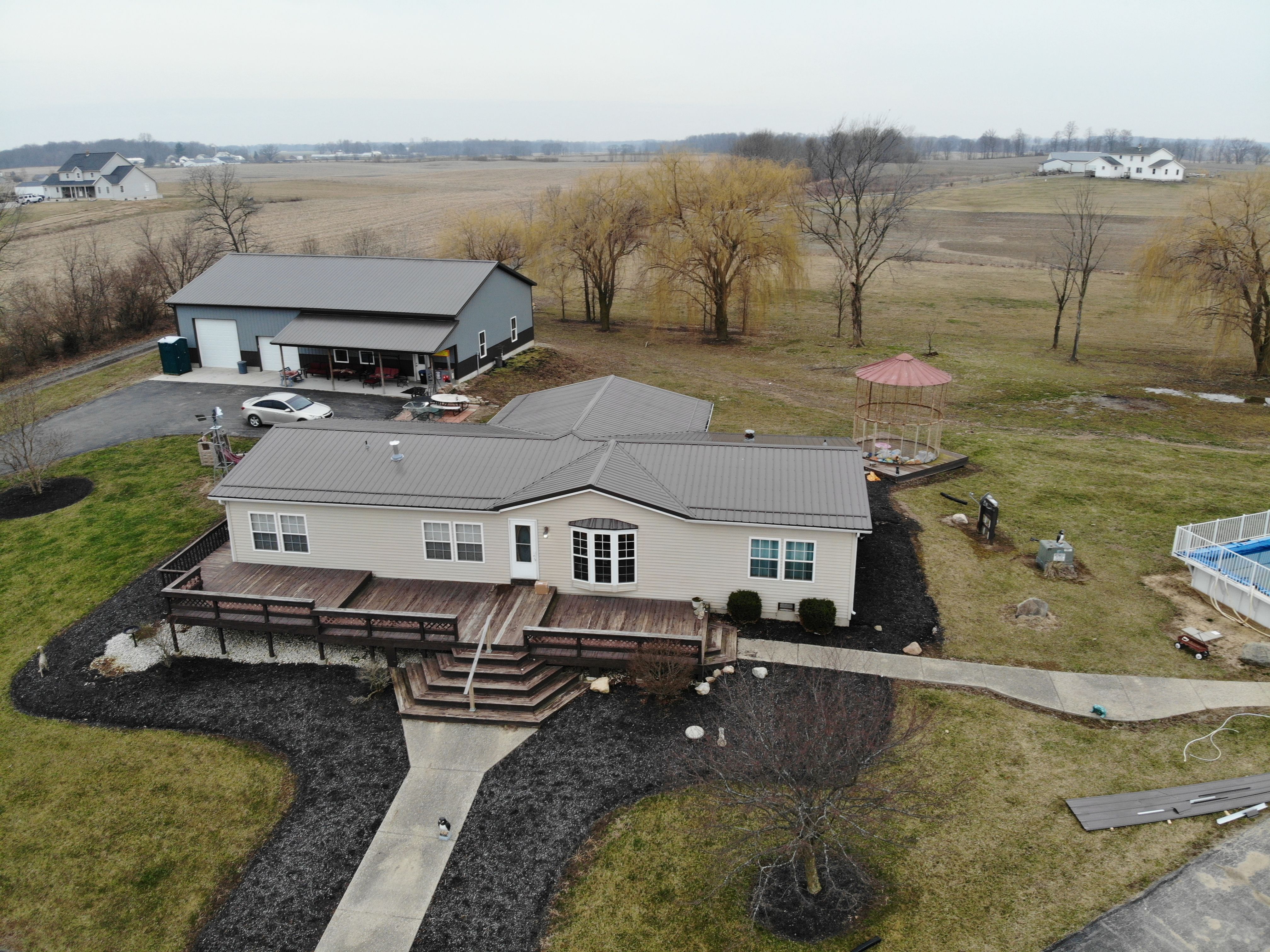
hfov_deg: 71.6
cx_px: 635
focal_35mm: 24
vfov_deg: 56.8
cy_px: 476
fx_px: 880
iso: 100
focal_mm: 4.5
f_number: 2.8
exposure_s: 1/107
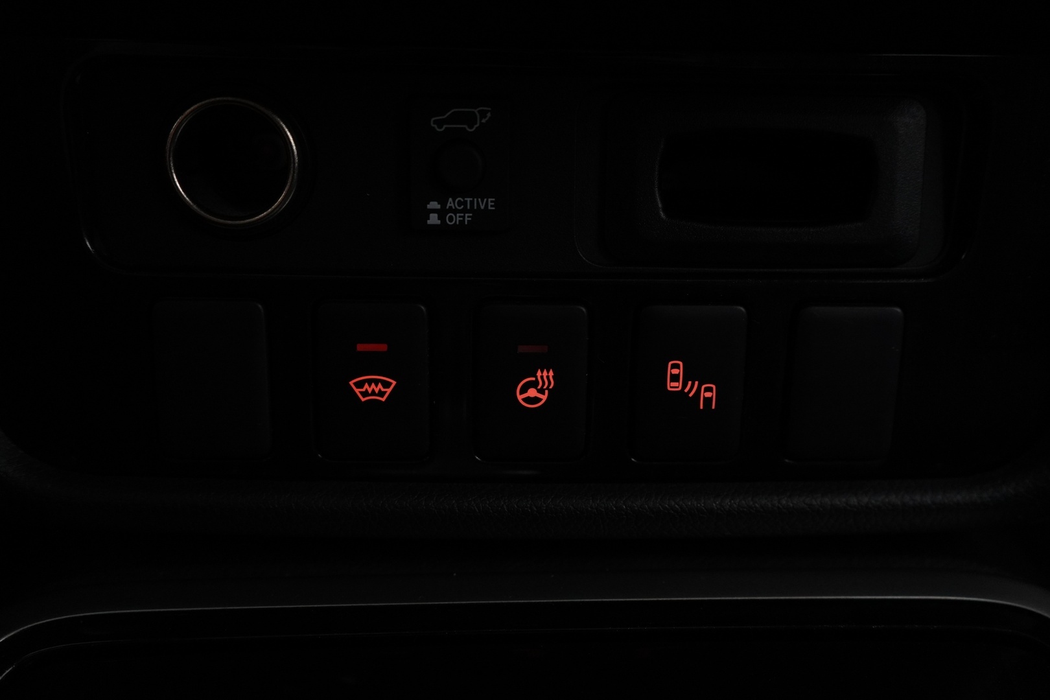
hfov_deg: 57.2
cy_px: 350
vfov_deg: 40.0
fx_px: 962
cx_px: 525
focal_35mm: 33
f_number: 4
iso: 4000
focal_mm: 33
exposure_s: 1/60
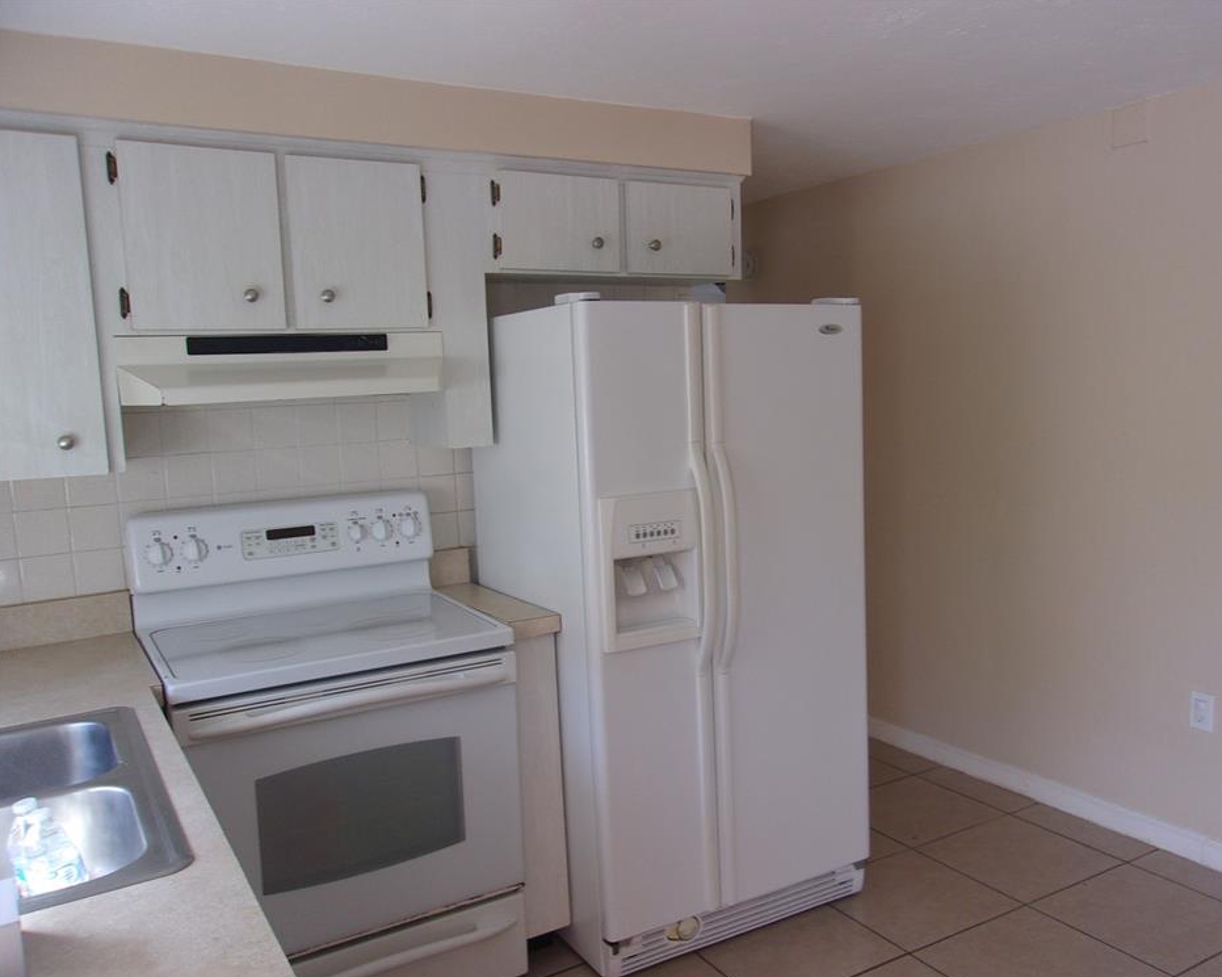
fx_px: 1048
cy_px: 502
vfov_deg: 49.9
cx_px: 663
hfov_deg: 60.4
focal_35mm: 29
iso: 84
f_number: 3
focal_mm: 4.9
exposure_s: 1/34
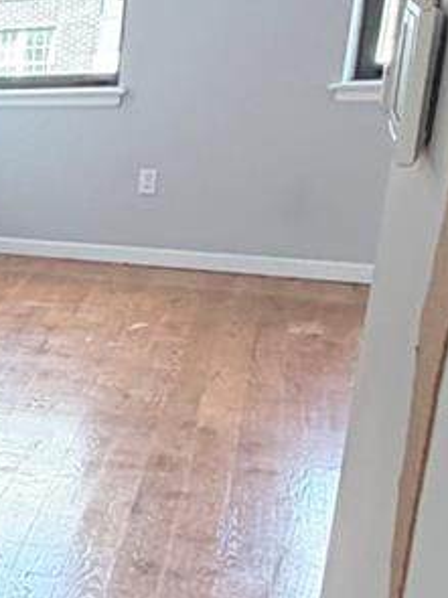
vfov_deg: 26.4
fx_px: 1261
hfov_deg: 13.5
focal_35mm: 73
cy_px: 438
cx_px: -679
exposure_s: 1/121
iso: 250
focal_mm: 2.22
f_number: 2.2
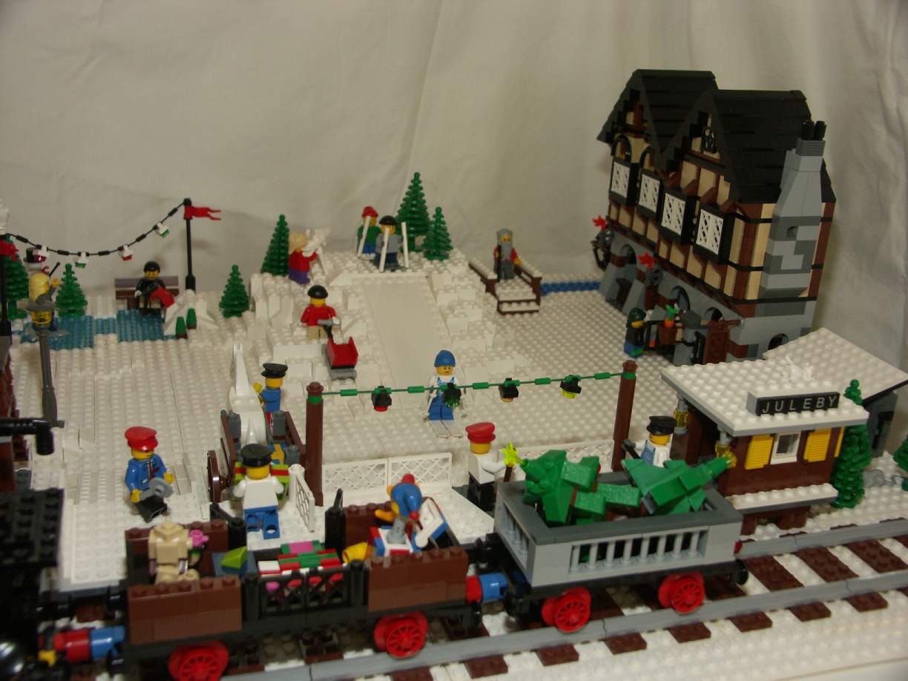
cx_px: 454
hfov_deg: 51.4
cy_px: 340
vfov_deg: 39.7
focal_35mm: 36
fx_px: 944
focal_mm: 9.31
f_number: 2.8
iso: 100
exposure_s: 1/50
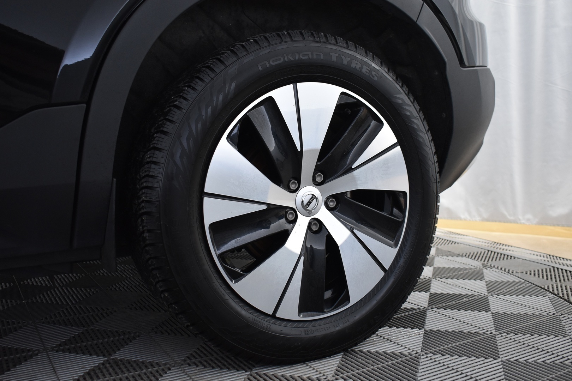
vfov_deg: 36.9
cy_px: 190
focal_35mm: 36
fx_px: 572
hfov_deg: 53.1
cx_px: 286
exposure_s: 1/40
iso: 1000
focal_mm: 24
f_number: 4
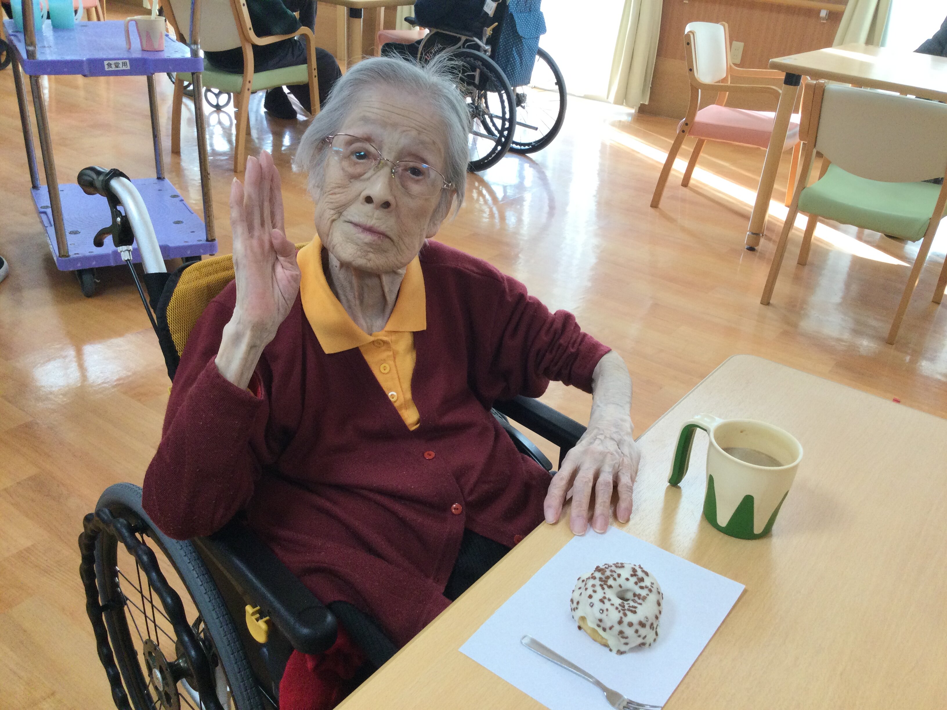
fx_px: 848
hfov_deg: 58.4
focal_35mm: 31
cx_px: 474
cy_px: 355
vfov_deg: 45.4
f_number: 2.4
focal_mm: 3.3
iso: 32
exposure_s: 1/30
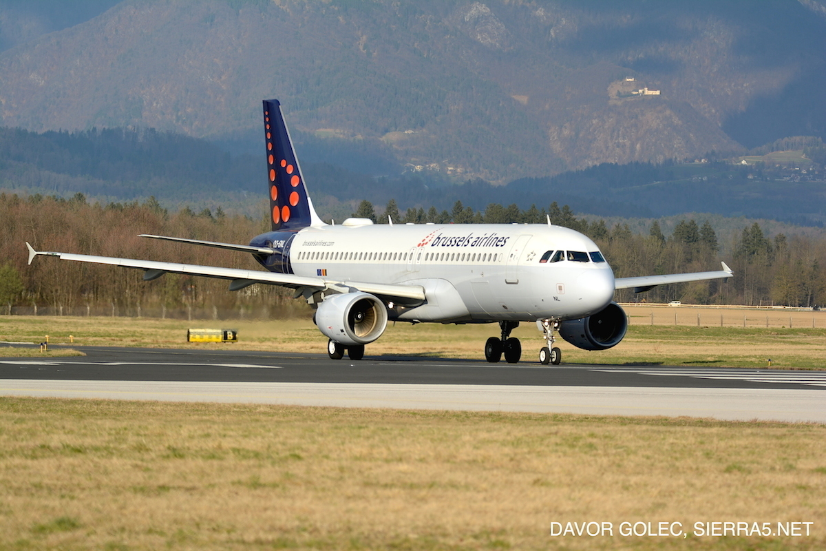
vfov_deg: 5.4
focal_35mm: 255
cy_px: 276
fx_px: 5850
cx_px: 413
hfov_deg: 8.1
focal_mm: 170
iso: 100
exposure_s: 1/800
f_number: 5
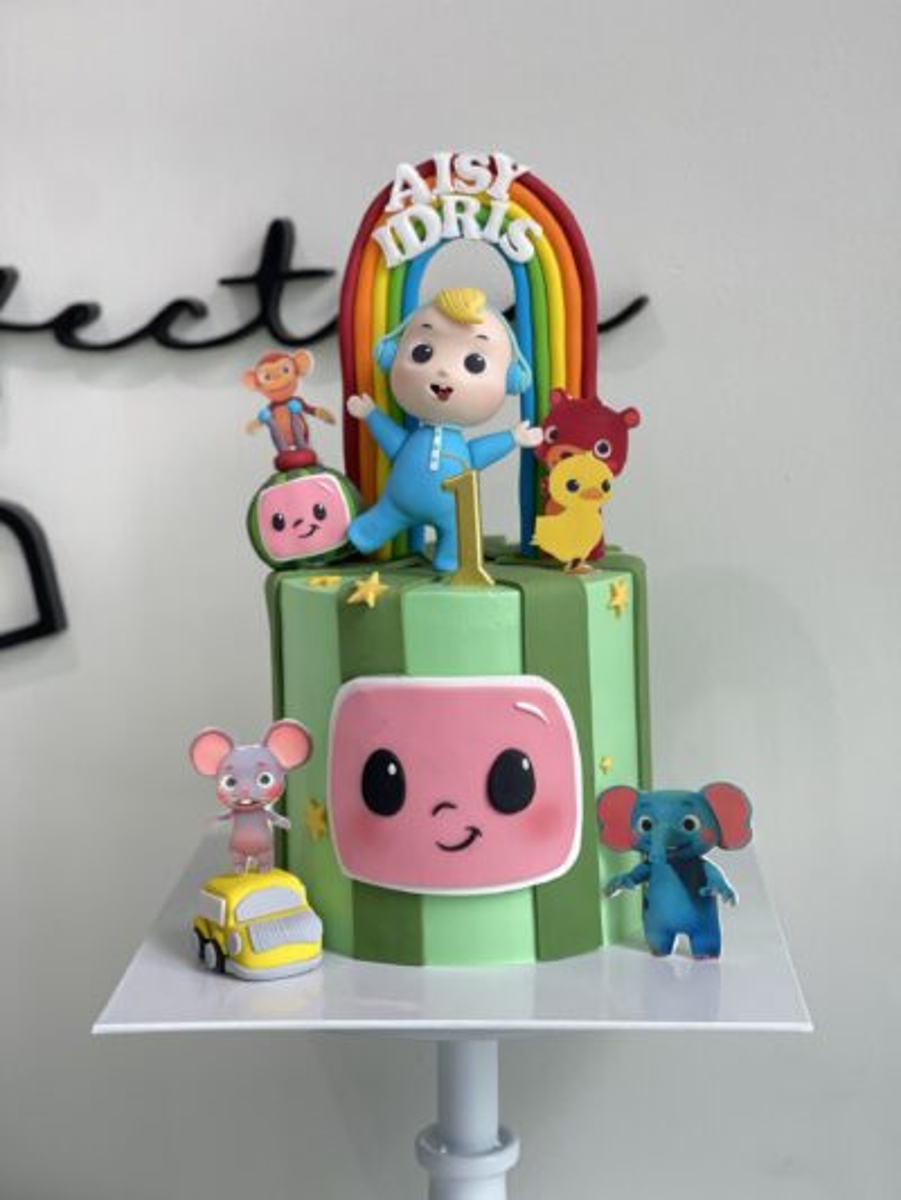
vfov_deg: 30.3
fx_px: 2220
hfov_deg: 22.9
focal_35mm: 64
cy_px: 600
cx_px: 450
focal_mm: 7.5
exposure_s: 1/121
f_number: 2.2
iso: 100
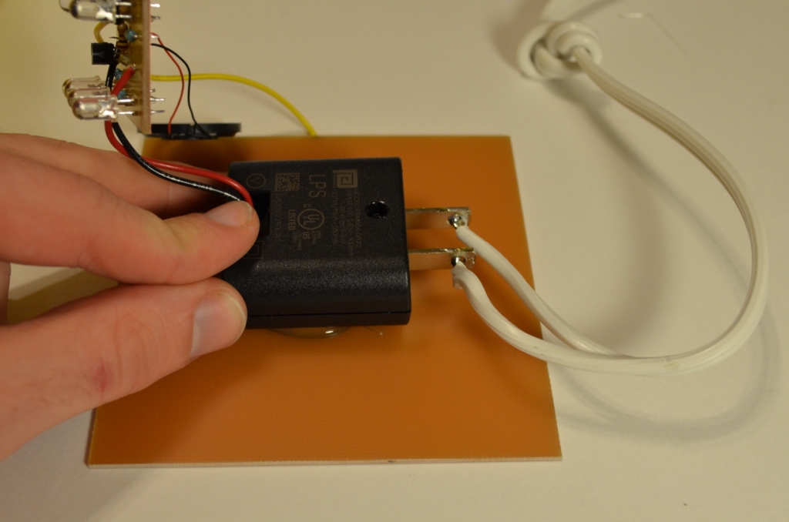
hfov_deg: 41.2
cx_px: 394
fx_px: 1050
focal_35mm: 48
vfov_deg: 27.9
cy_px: 261
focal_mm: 32
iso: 800
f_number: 7.1
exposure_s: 1/30
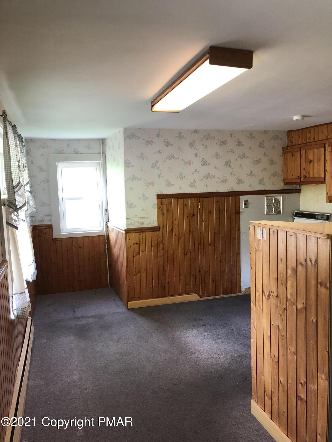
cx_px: 166
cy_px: 221
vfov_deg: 63.4
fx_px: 358
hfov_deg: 49.7
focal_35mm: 28
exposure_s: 1/24
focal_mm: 3.99
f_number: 1.8
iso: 32
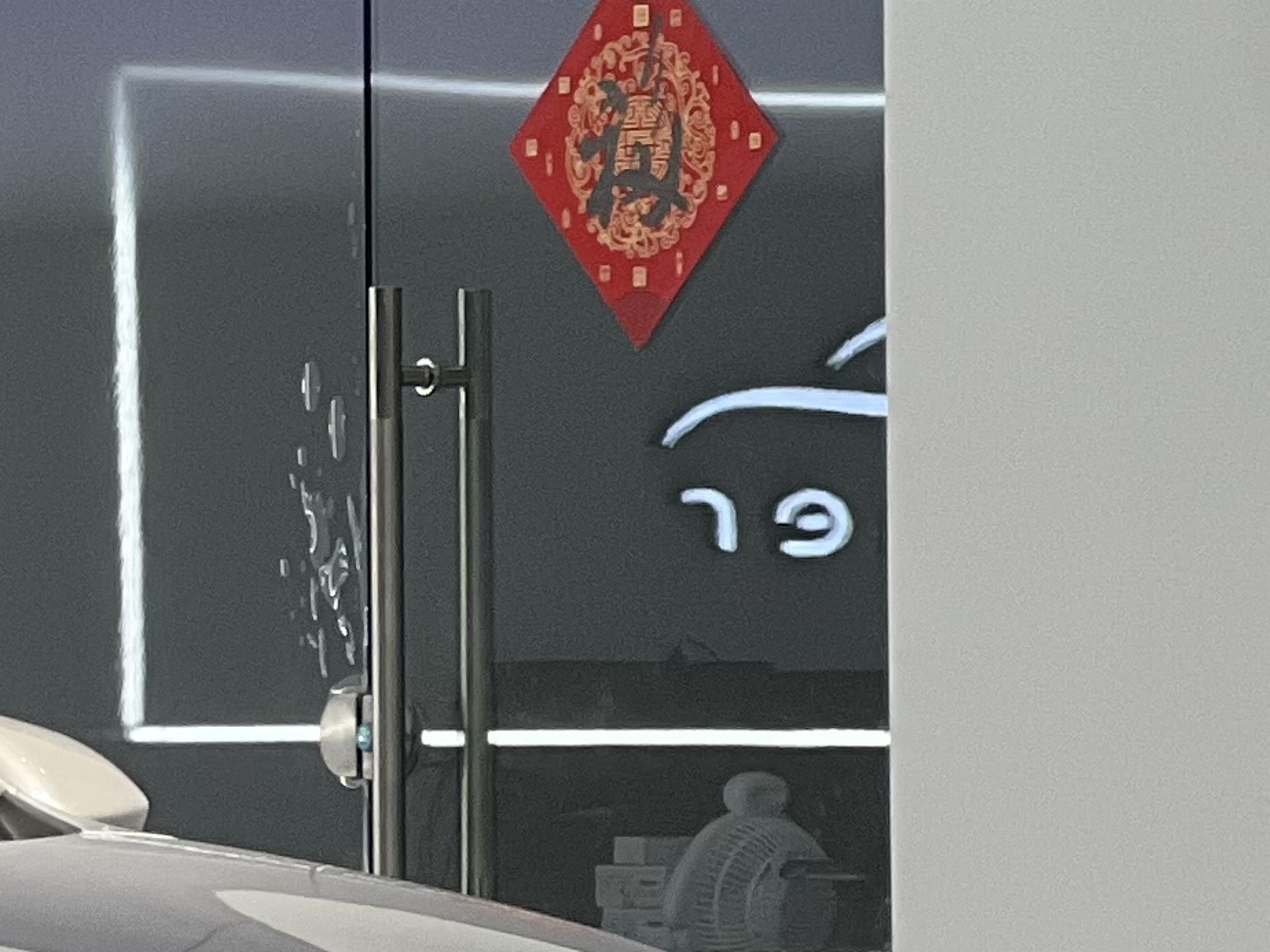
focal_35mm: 336
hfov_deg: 5.8
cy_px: 658
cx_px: -1152
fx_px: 12327
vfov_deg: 4.4
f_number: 2.8
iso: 100
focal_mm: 9
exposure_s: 1/100
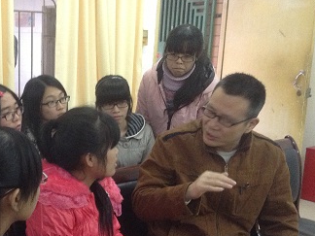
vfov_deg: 23.9
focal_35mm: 61
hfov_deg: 31.0
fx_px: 555
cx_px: 67
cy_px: 161
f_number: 2.4
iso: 250
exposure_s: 1/17
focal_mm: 3.3
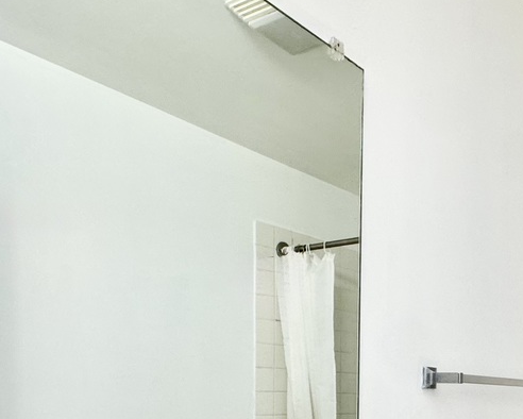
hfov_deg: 42.4
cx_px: 459
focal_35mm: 40
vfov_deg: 33.9
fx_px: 619
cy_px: 424
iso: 160
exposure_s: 1/120
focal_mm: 2.22
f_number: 2.2
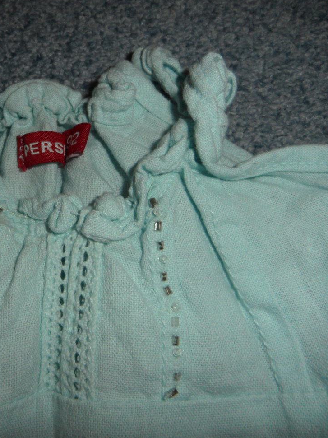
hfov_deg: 40.5
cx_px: 50
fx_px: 417
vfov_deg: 55.4
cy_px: 221
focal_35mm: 33
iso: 100
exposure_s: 1/10
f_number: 8.2
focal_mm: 4.1
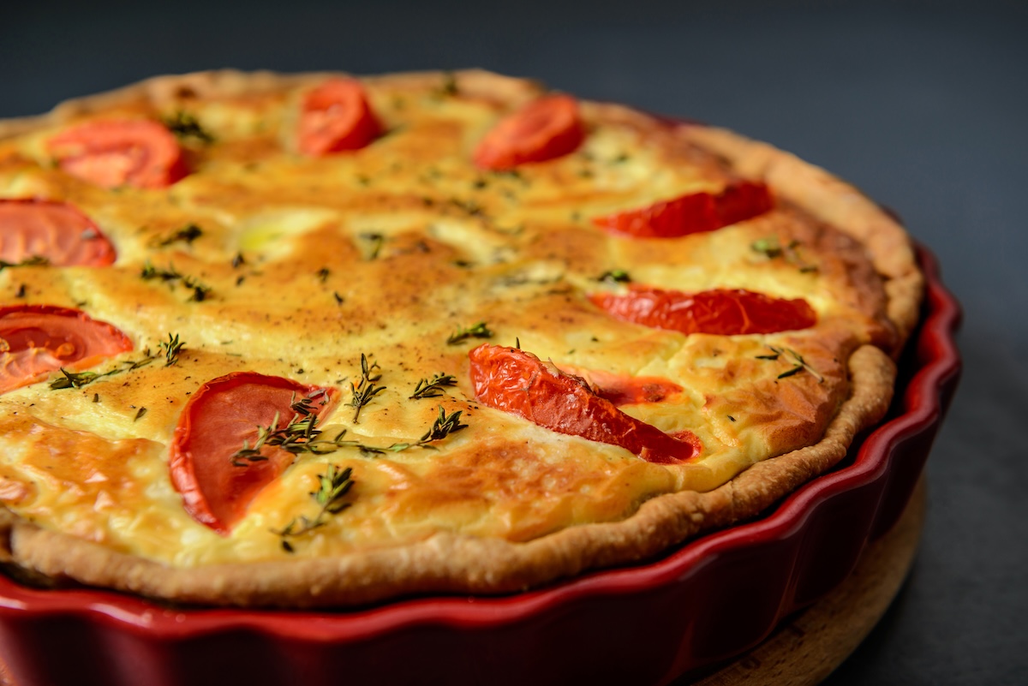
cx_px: 514
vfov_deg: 26.0
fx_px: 1485
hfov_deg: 38.2
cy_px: 343
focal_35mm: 52
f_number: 5
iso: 100
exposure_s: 1/200
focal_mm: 52
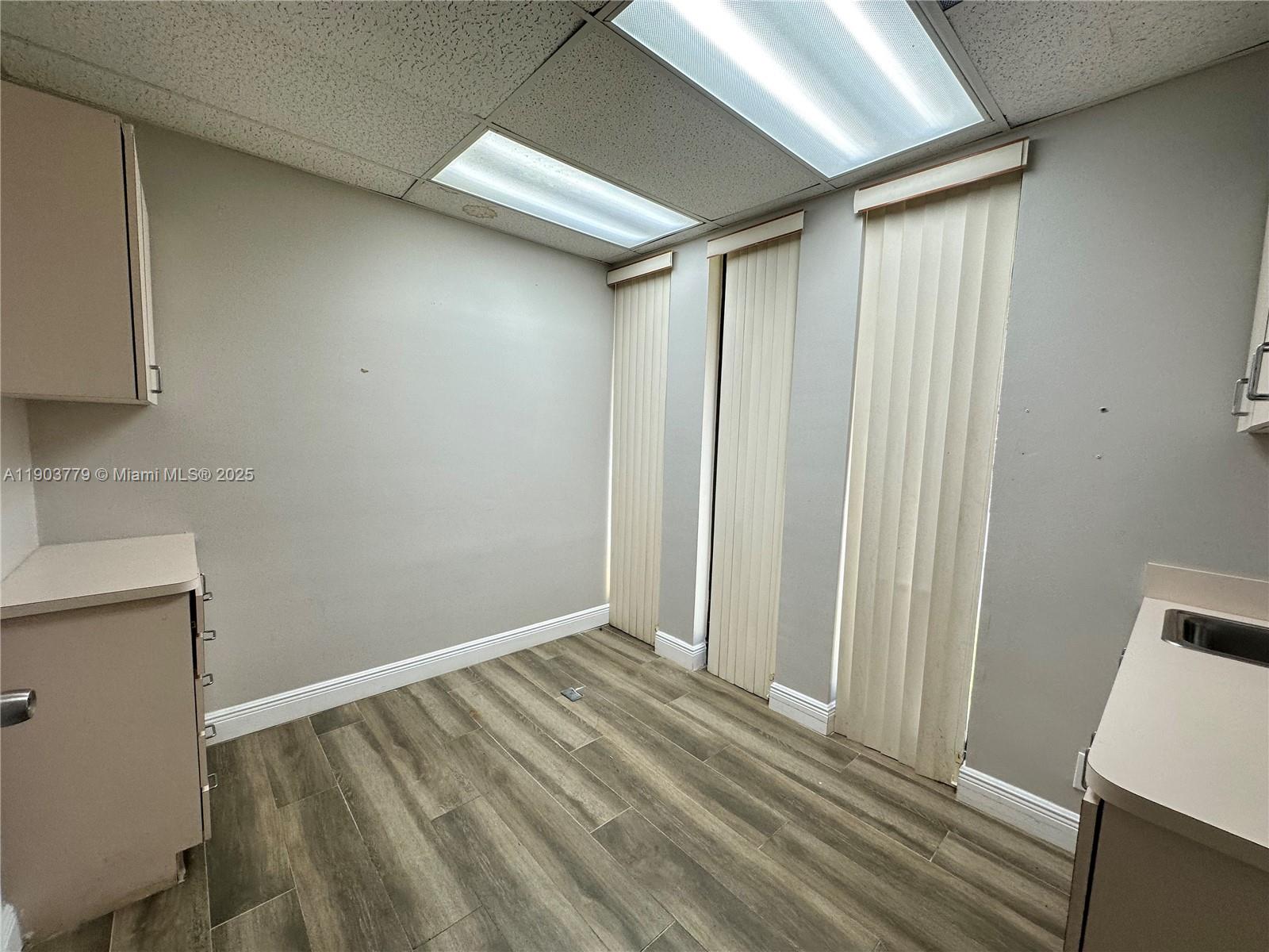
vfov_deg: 85.7
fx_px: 513
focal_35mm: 14
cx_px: 634
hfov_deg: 102.1
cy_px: 476
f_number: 2.2
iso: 80
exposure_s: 1/120
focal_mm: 2.22
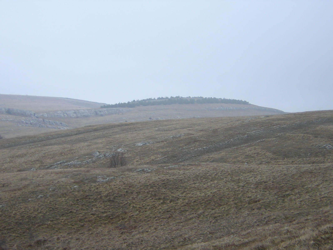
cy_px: 125
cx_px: 166
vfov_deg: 22.3
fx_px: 635
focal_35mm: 66
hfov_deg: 29.4
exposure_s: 1/45.4
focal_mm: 8.6
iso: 100
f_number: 3.5
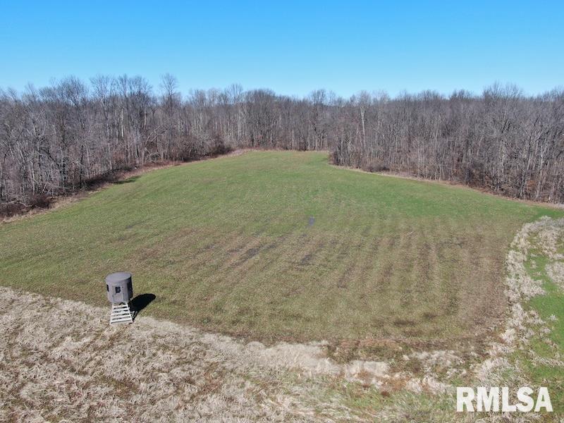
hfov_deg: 71.6
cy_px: 212
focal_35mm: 24
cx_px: 282
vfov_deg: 56.8
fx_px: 391
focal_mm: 4.39
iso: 100
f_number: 2.8
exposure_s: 1/1250
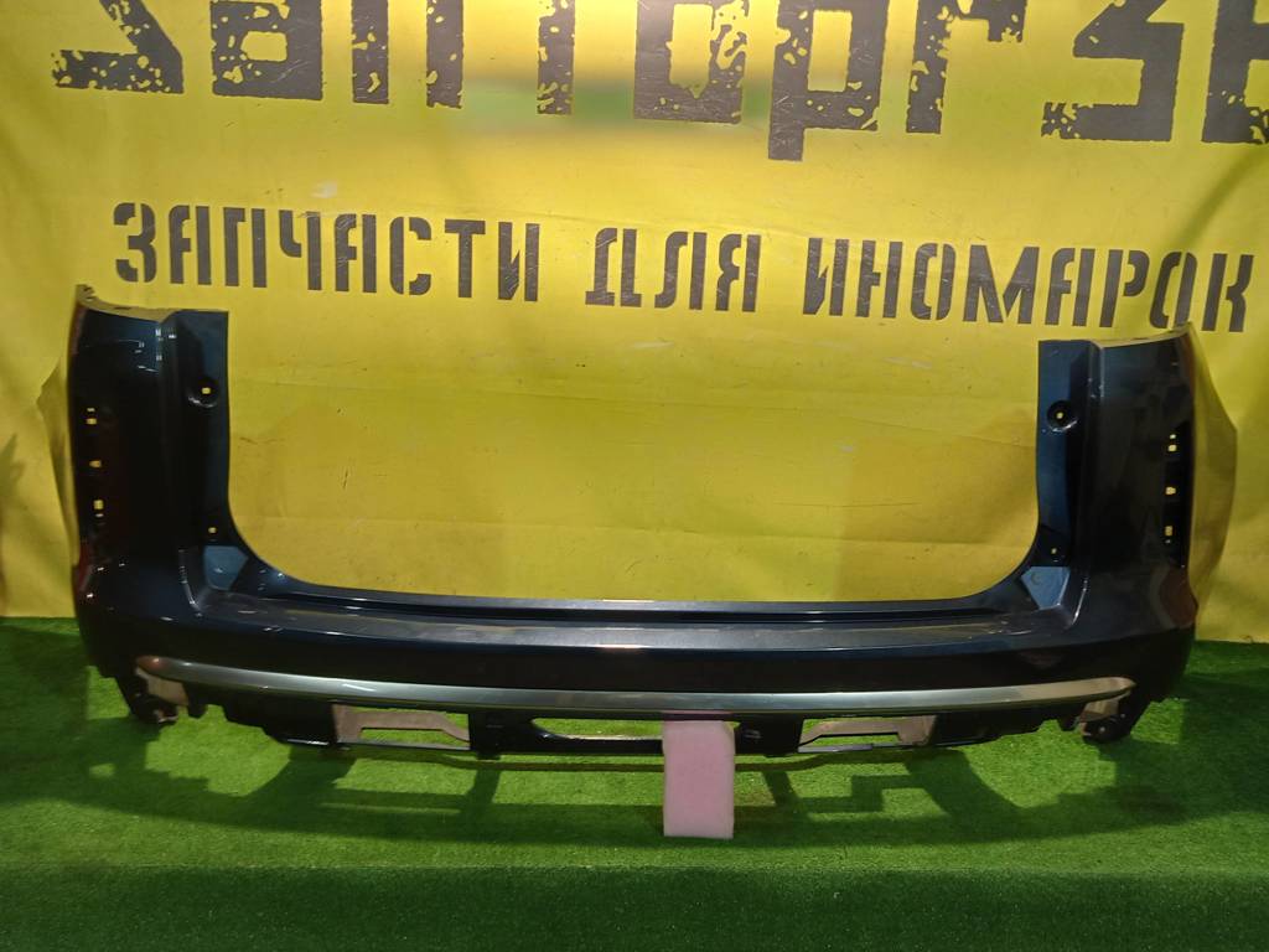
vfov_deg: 49.7
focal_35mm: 28
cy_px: 476
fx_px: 1026
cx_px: 634
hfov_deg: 63.4
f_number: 2.2
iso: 138
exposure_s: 1/50
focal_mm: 3.65
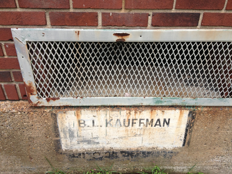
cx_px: 124
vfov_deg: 37.7
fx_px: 255
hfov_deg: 48.9
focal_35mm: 38
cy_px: 86
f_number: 2.4
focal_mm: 4.28
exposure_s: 1/627
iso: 50
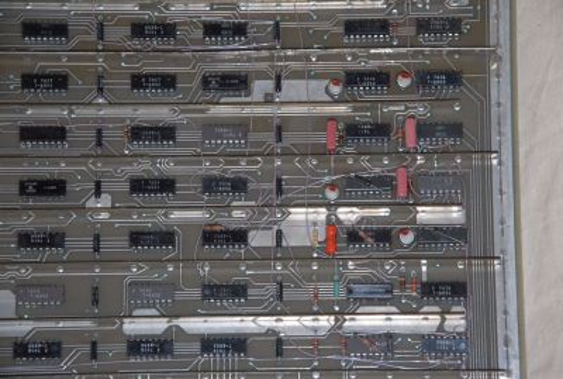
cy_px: 190
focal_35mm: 158
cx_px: 282
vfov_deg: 8.8
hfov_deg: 13.0
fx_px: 2470
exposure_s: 1/60
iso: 800
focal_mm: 105
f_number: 8
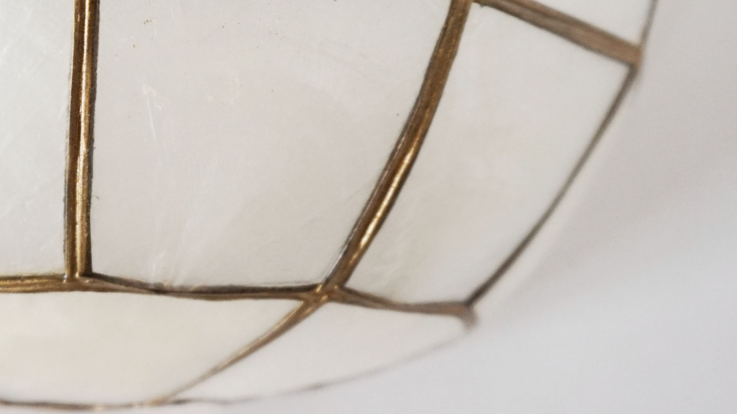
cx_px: 35
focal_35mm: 66
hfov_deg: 30.1
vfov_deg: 17.7
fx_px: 1290
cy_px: -19
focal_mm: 16
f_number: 4
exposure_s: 1/160
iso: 500
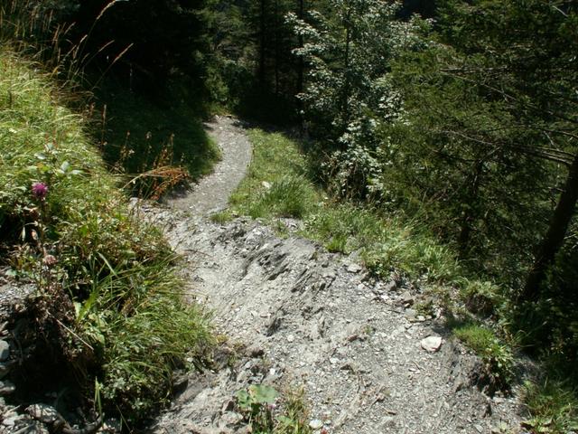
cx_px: 289
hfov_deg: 52.6
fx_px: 584
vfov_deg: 40.7
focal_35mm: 35
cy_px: 217
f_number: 5.6
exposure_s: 1/200
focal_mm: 5.86
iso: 50
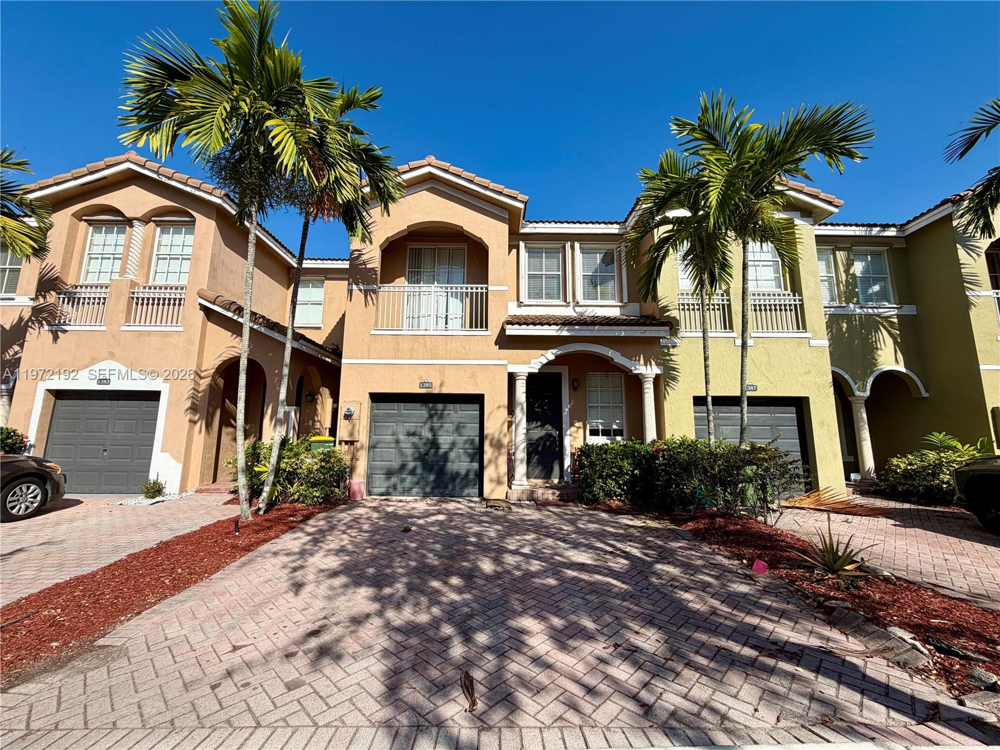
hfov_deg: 102.1
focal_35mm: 14
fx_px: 404
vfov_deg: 85.7
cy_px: 375
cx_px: 500
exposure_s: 1/1105
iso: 20
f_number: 2.2
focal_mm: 2.22
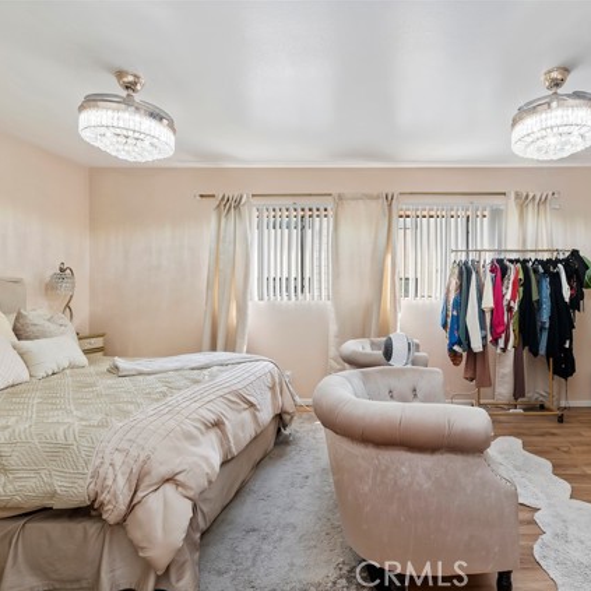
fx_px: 348
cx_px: 379
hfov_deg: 78.9
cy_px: 296
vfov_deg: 80.7
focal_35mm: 18
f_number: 10
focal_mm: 14
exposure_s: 1/13
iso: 500
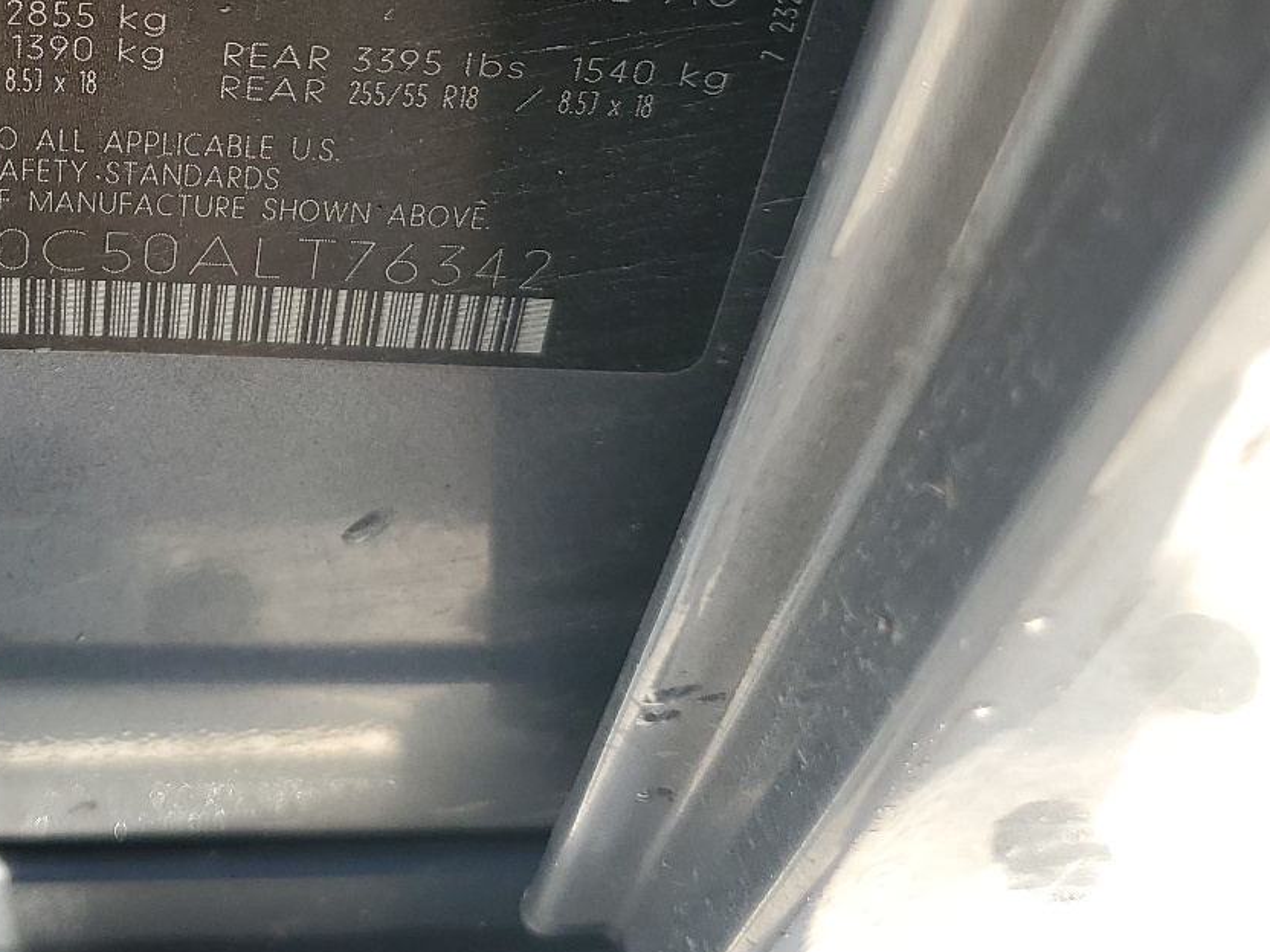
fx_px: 1834
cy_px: 60
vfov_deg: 27.8
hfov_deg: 35.9
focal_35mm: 50
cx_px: 127
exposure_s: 1/238
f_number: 1.5
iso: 50
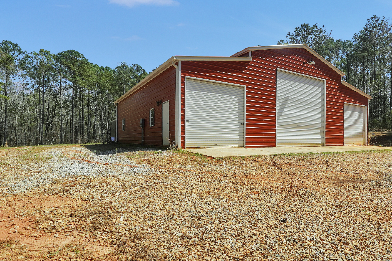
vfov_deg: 58.9
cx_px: 261
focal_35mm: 21
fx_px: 229
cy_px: 158
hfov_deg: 78.6
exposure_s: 1/200
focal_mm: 10
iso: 100
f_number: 10
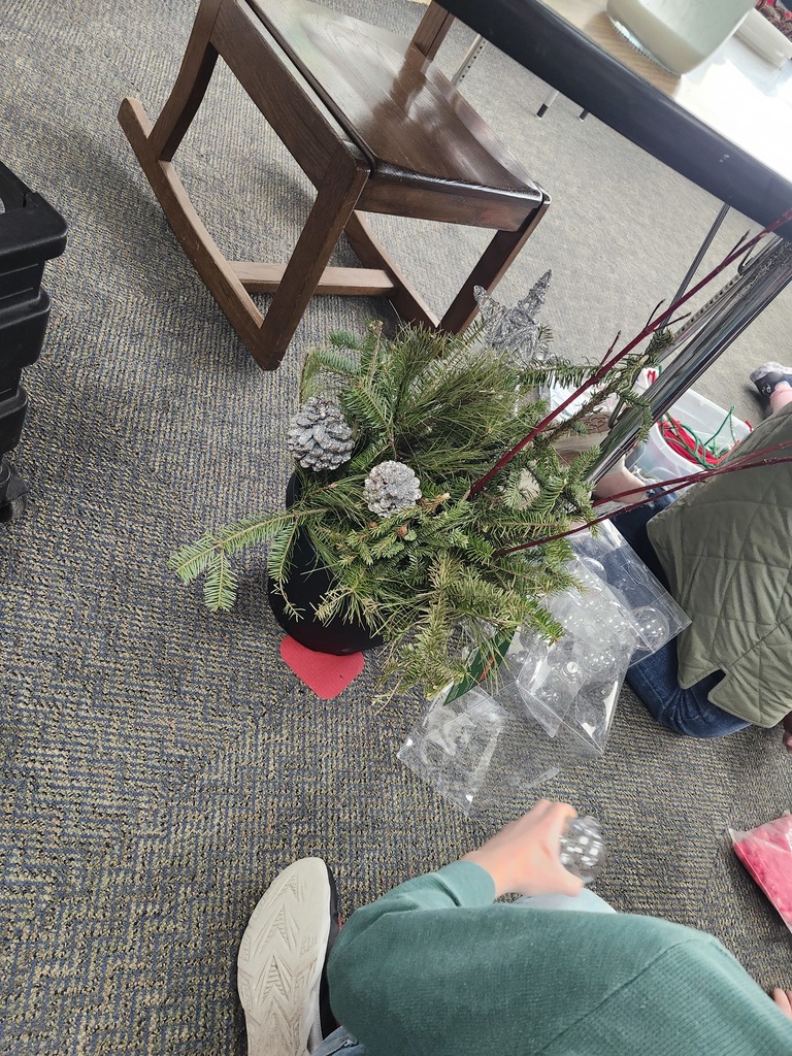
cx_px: 396
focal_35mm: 23
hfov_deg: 58.9
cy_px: 528
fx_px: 702
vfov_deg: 73.9
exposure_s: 1/120
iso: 500
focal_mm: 5.54
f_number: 1.8
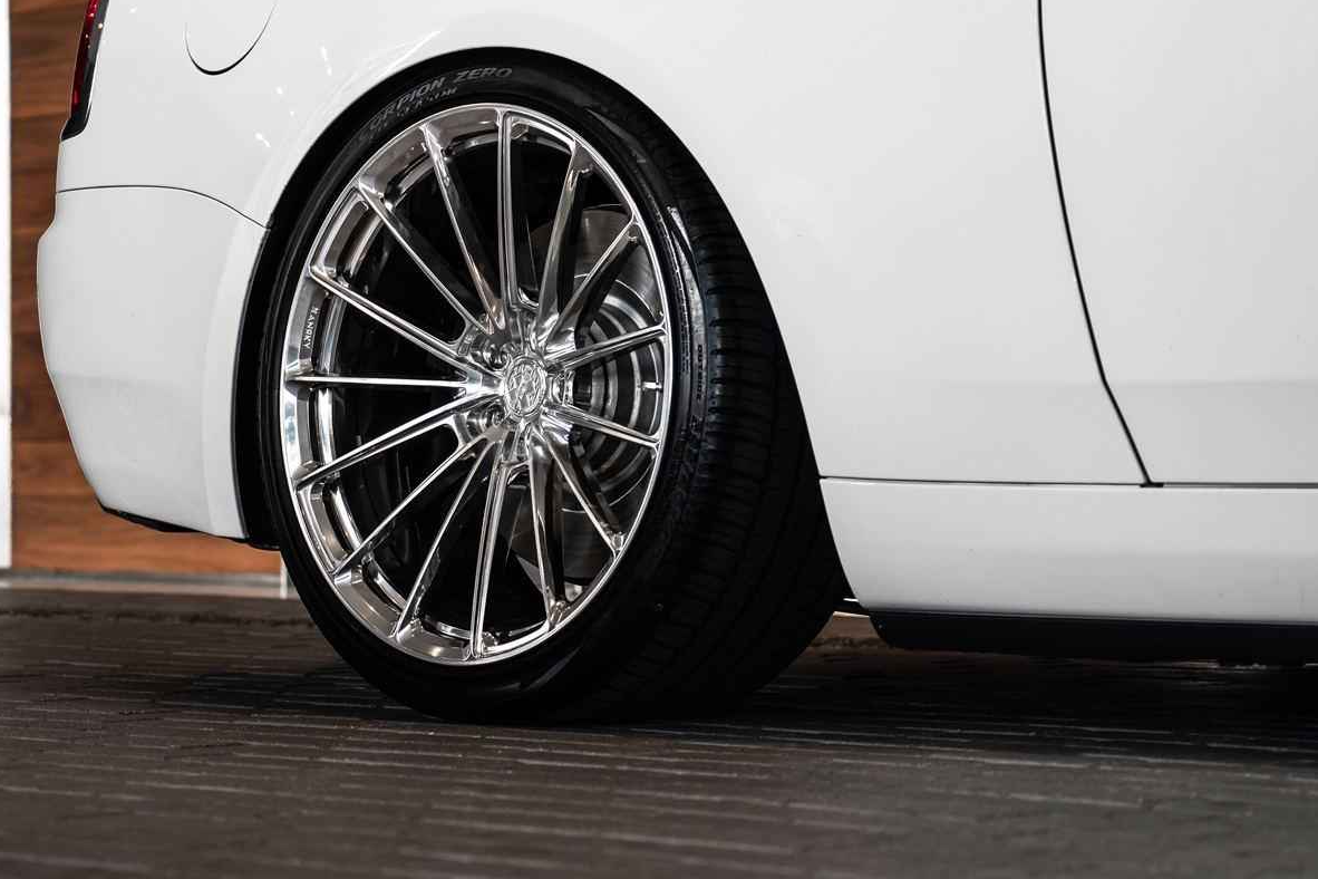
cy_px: 174
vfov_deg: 13.1
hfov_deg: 19.6
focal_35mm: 104
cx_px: 494
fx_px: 3807
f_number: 4
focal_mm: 64
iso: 320
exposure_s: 1/125
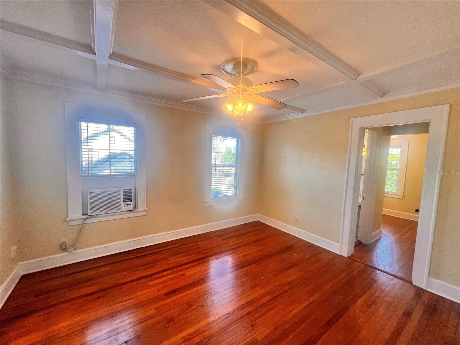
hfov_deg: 106.2
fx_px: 173
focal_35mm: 13
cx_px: 230
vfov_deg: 89.9
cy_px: 172
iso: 125
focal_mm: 1.57
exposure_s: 1/120
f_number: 1.8
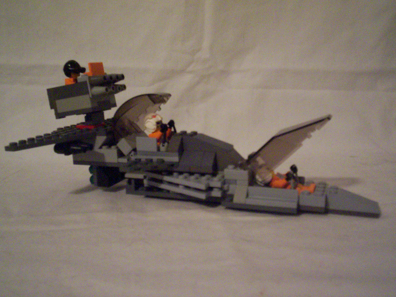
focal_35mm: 37
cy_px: 149
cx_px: 196
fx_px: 423
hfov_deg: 50.1
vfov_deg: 38.7
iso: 400
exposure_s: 1/8
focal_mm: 5.9
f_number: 4.5
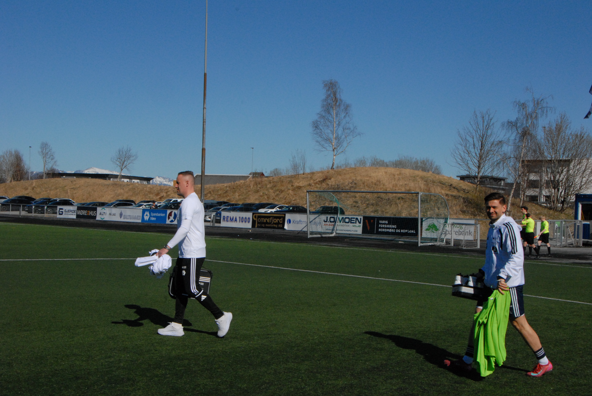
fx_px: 840
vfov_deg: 26.6
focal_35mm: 51
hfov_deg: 38.8
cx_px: 296
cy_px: 198
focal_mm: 34
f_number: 18
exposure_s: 1/1250
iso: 1000
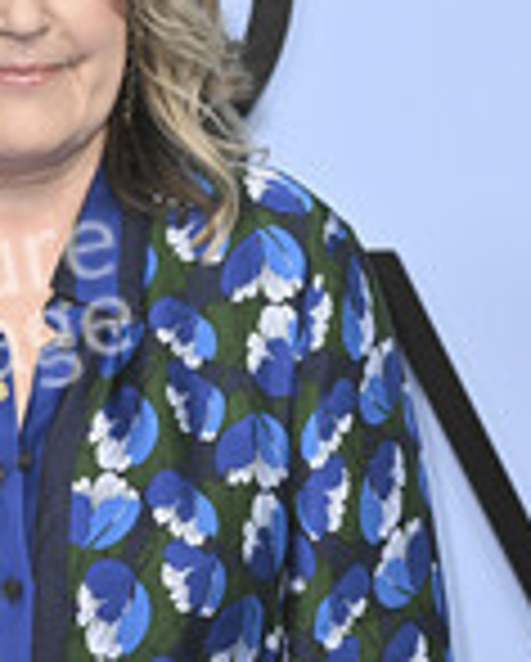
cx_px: 32
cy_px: 554
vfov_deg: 11.6
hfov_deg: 9.3
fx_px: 3254
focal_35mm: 166
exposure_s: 1/320
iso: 1600
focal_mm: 65
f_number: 6.3
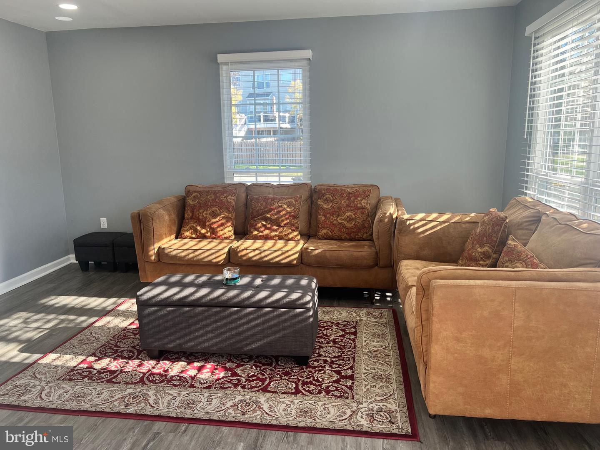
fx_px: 451
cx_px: 300
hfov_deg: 67.3
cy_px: 225
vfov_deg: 53.1
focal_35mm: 26
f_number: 1.5
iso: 64
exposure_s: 1/120
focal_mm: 5.7
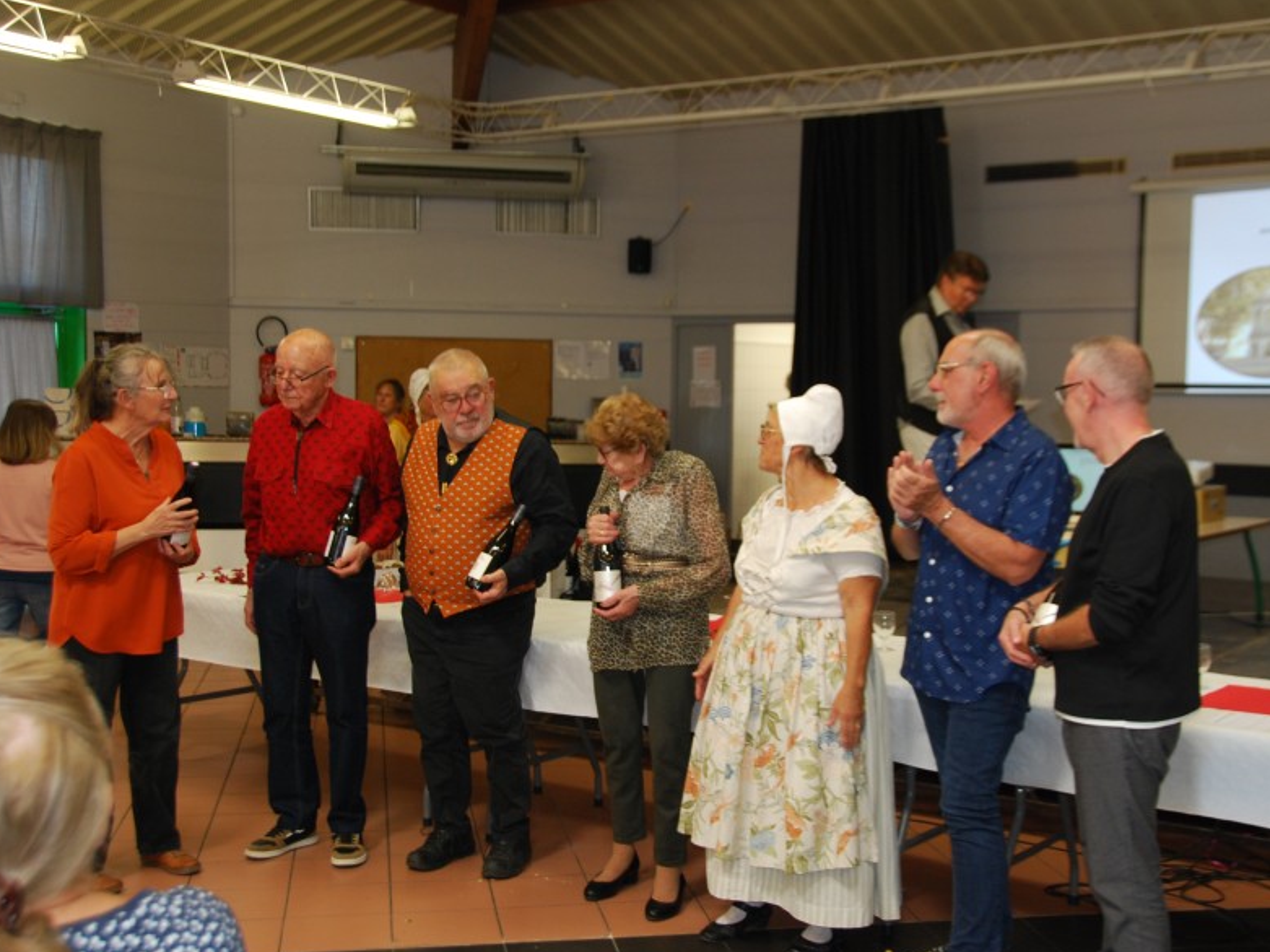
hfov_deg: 43.9
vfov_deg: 33.6
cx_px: 663
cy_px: 485
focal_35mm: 43
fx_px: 1577
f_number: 4
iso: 400
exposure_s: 1/60
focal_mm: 26
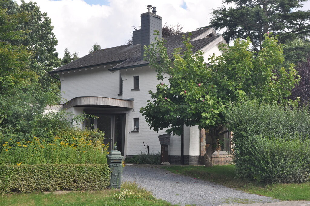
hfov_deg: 38.9
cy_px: 103
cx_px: 155
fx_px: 439
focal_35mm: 51
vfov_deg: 26.4
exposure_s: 1/125
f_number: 11
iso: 200
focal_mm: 34
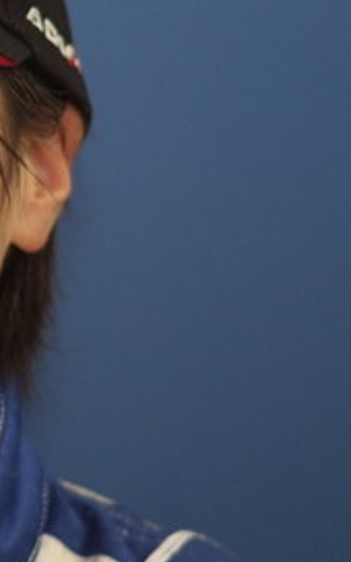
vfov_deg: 4.9
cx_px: -270
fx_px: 6535
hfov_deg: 3.1
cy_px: 240
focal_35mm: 427
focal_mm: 105
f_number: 2.5
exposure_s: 1/125
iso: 800
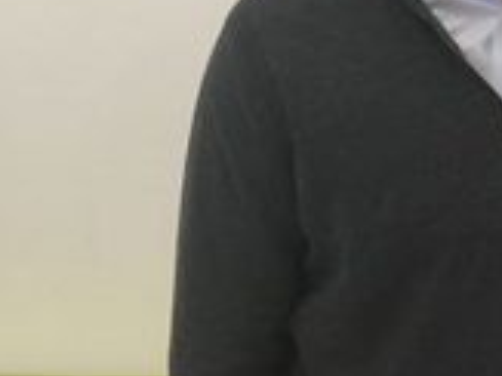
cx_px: 172
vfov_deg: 16.2
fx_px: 1290
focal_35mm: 89
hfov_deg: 21.9
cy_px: -8
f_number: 2.2
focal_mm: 4.15
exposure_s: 1/15
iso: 40
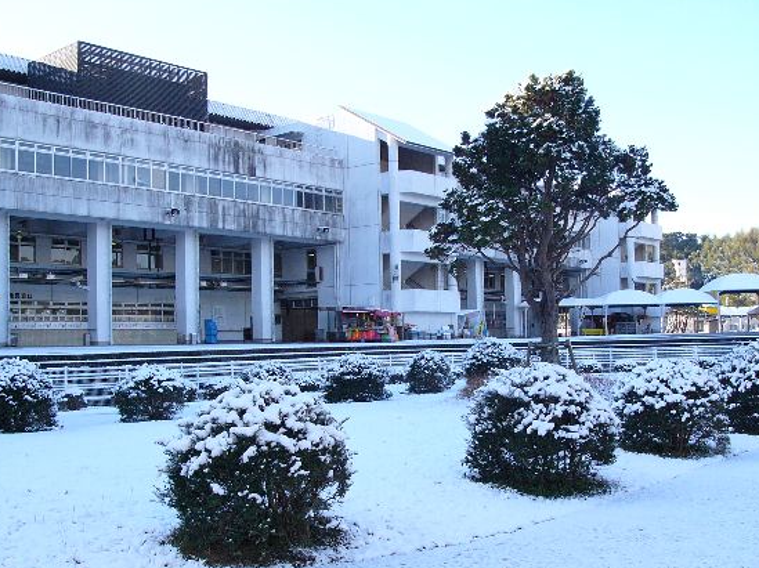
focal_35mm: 42
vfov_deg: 34.3
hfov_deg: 44.8
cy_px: 312
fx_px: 920
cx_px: 355
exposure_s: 1/400
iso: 100
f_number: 4.6
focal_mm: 6
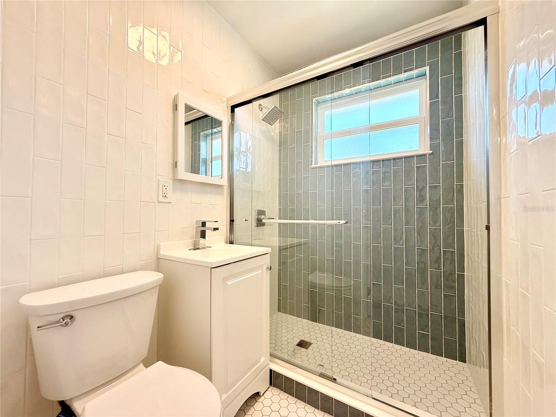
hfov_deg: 102.1
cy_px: 208
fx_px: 225
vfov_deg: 85.7
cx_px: 278
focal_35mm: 14
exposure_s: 1/120
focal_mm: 2.22
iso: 100
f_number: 2.2
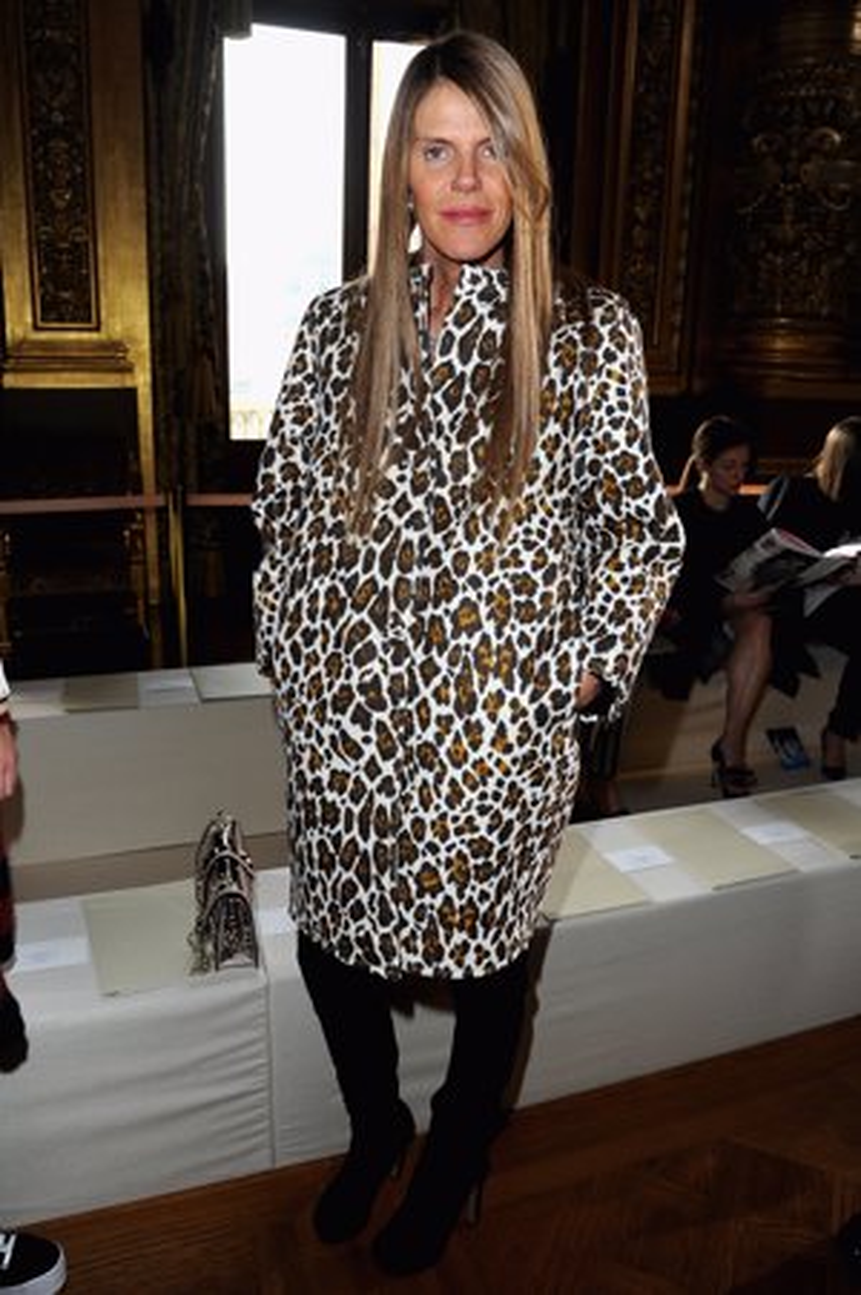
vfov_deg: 73.8
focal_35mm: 24
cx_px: 430
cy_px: 648
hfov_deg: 53.1
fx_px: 862
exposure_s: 1/160
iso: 800
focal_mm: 24
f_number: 6.3
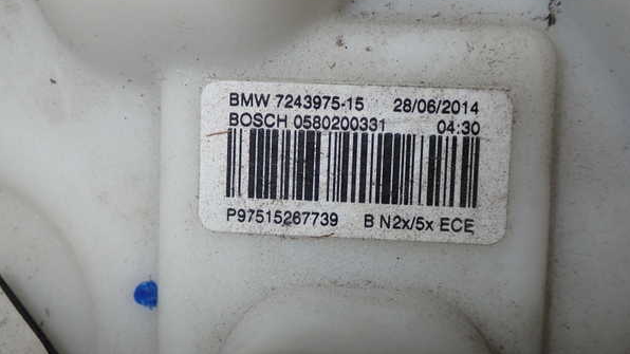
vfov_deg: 26.5
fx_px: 752
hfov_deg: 45.5
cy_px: 154
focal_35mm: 45
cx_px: 316
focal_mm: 7.31
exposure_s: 1/40
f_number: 8
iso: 200
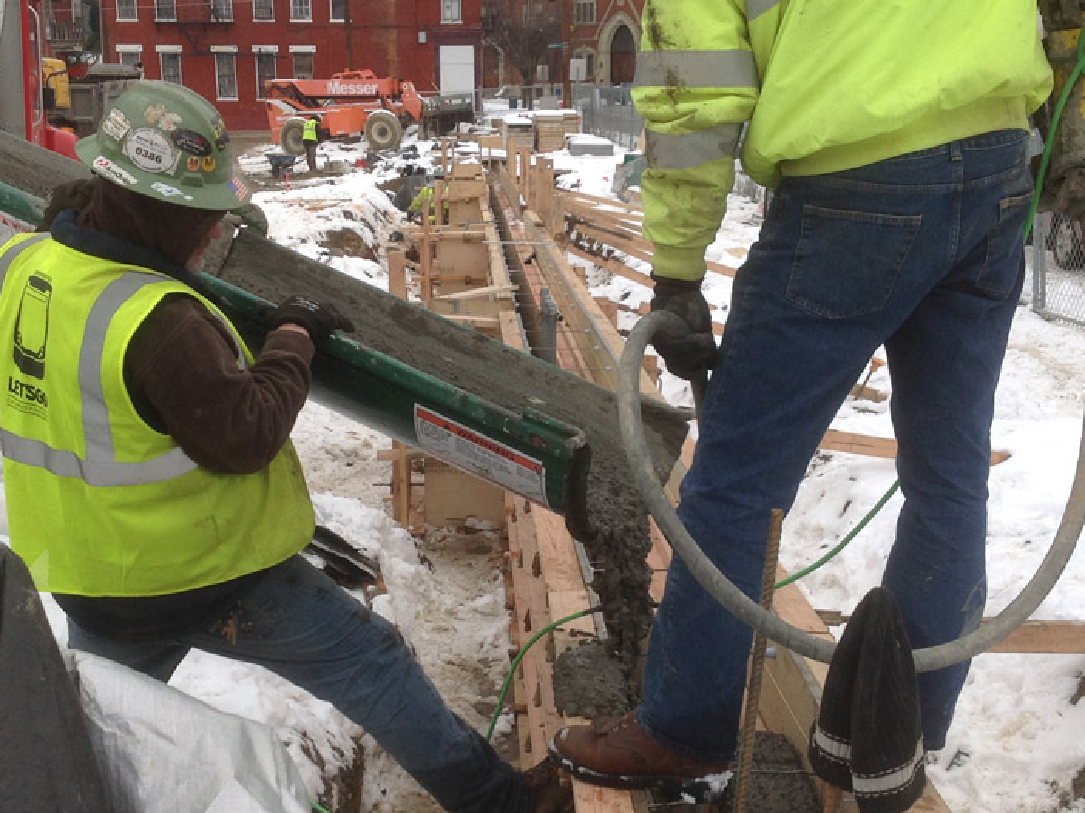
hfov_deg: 37.5
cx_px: 508
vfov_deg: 28.5
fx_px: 1598
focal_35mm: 51
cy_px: 474
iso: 50
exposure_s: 1/1314
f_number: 2.4
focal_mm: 4.28
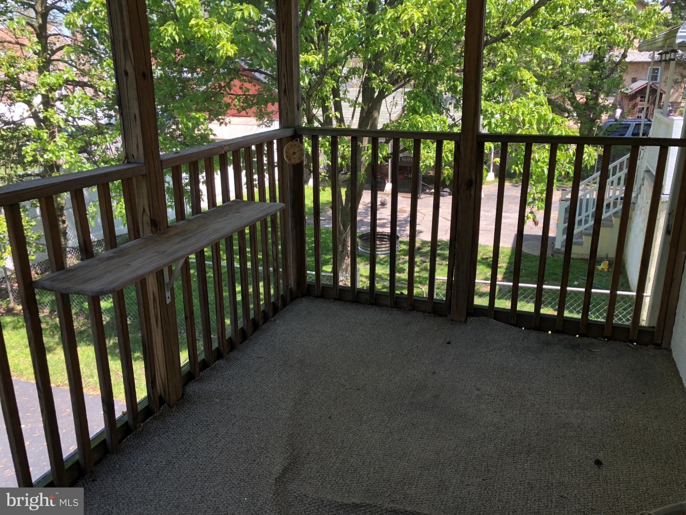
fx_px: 555
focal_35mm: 28
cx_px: 343
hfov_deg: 63.4
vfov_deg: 49.7
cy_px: 258
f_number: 1.8
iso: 25
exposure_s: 1/120
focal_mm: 3.99
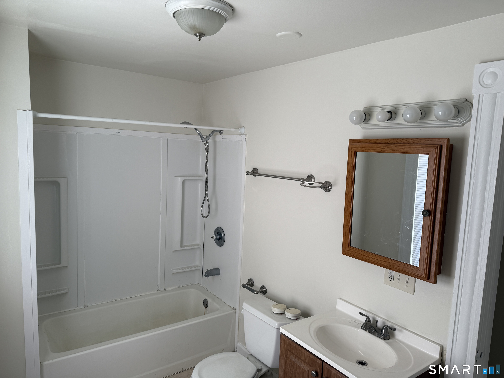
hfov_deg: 71.6
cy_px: 189
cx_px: 252
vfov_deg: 56.8
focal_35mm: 24
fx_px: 349
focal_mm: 6.76
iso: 64
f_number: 1.78
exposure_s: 1/269
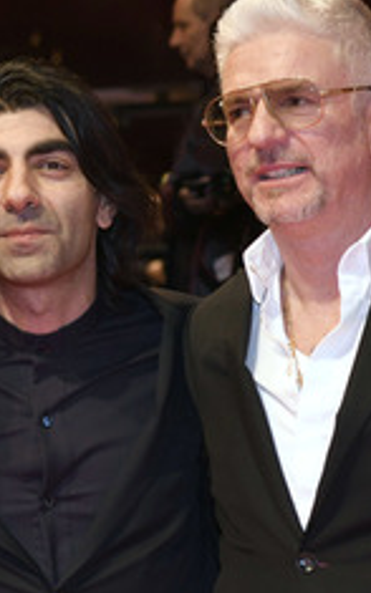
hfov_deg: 8.2
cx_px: 21
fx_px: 2587
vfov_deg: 13.1
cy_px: 331
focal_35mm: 160
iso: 1250
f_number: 5
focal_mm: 55
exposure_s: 1/200
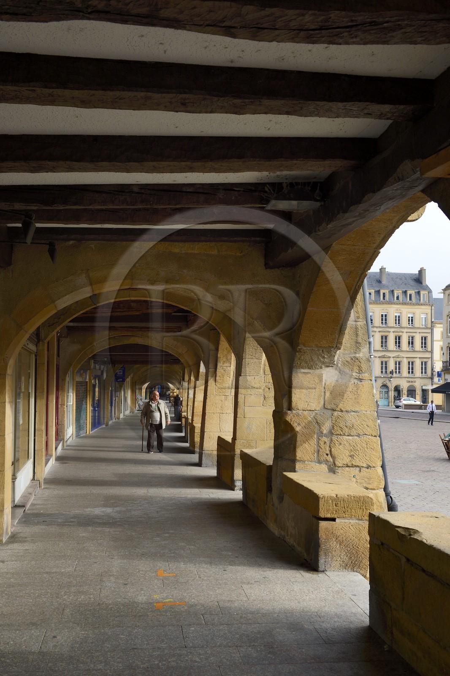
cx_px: 225
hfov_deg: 38.9
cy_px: 338
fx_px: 638
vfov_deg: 55.8
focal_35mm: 34
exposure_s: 1/200
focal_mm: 34
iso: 200
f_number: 8
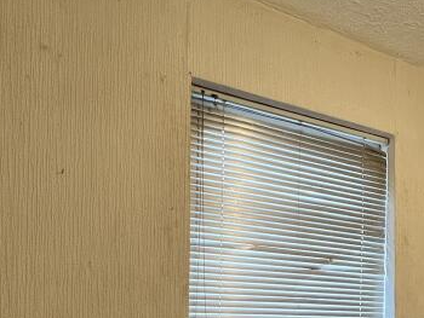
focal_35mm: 38
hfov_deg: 41.0
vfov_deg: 33.8
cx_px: 447
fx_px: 466
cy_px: 333
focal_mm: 1.57
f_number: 1.8
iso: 200
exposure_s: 1/100
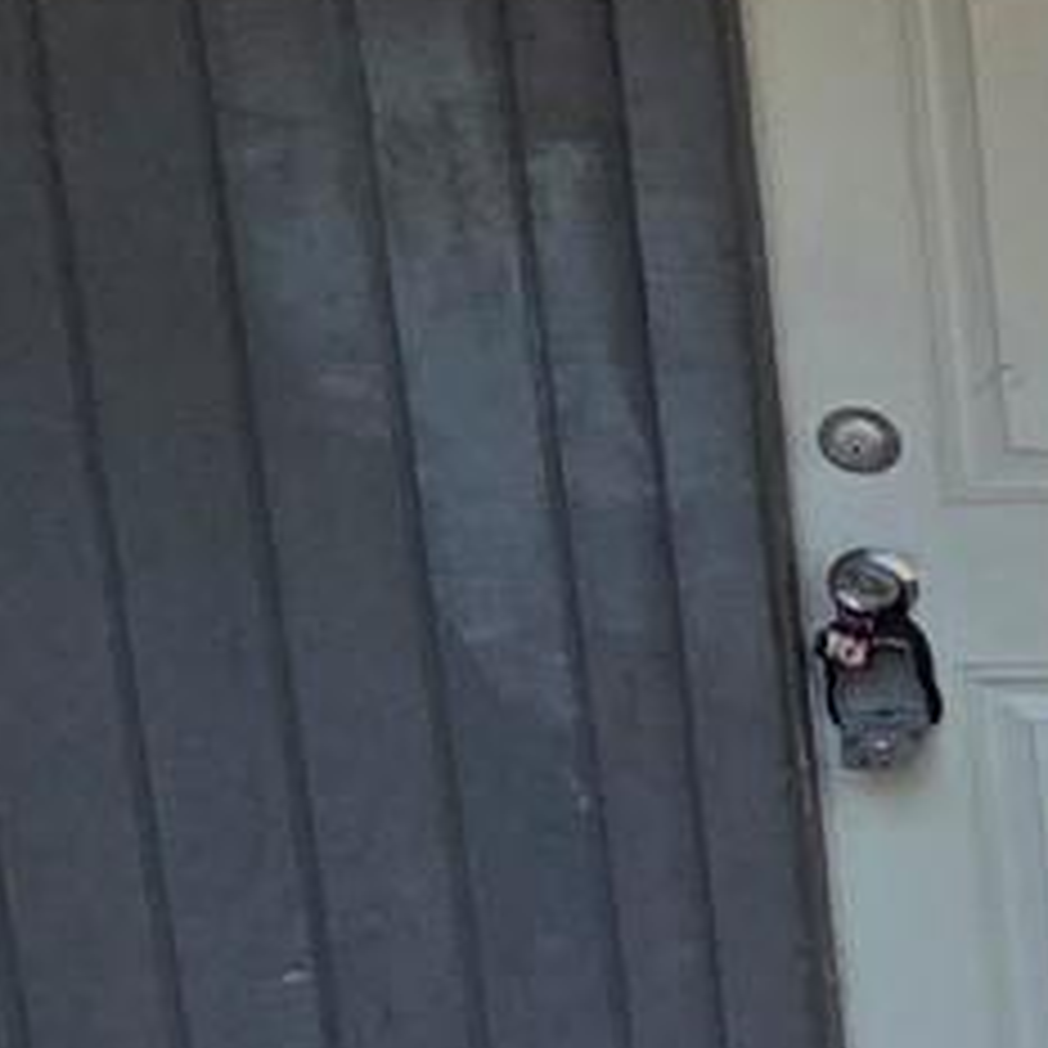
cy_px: 976
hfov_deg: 11.0
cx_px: 3270
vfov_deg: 21.4
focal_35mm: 79
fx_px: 2706
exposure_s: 1/719
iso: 100
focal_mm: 2.2
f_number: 2.2
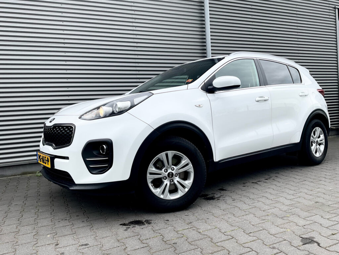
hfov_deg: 61.7
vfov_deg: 48.2
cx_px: 170
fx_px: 284
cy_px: 128
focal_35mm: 29
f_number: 1.8
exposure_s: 1/635
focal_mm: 3
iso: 16
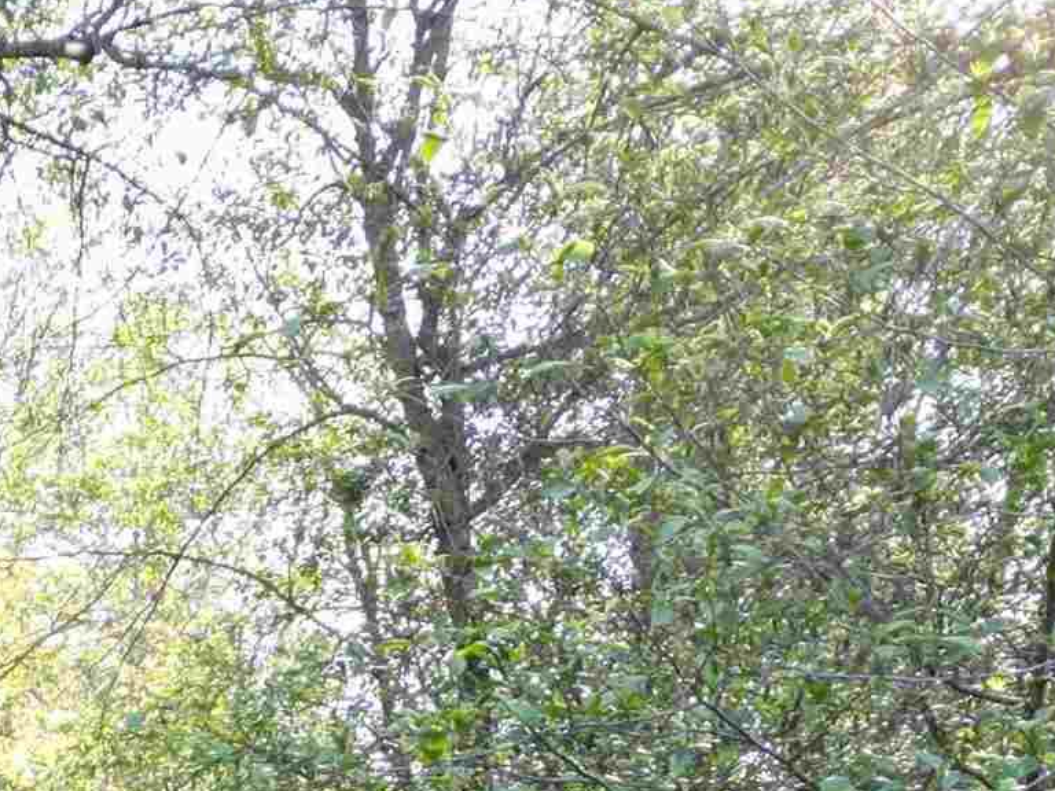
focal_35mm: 96
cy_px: 1435
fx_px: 2926
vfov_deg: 13.7
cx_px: -360
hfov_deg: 18.8
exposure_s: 1/240
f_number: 1.7
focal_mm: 6.72
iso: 120
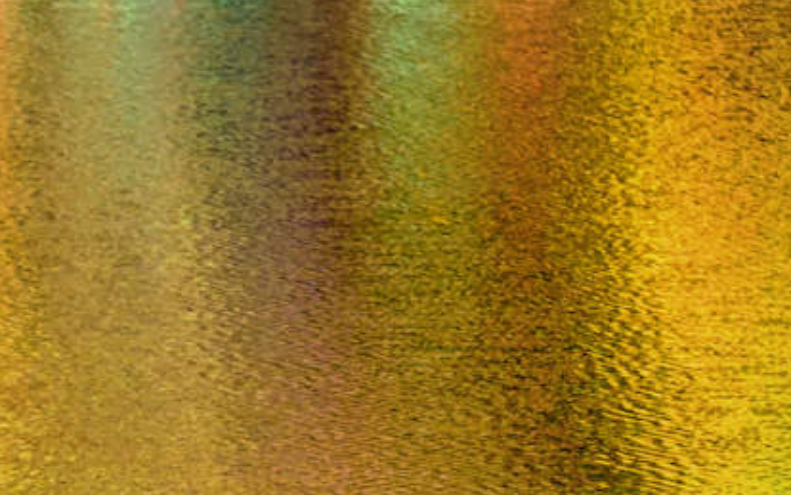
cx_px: -101
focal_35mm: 451
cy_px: 823
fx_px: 9725
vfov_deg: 2.9
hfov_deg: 4.6
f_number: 8
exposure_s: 1/80
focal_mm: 87.1
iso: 200
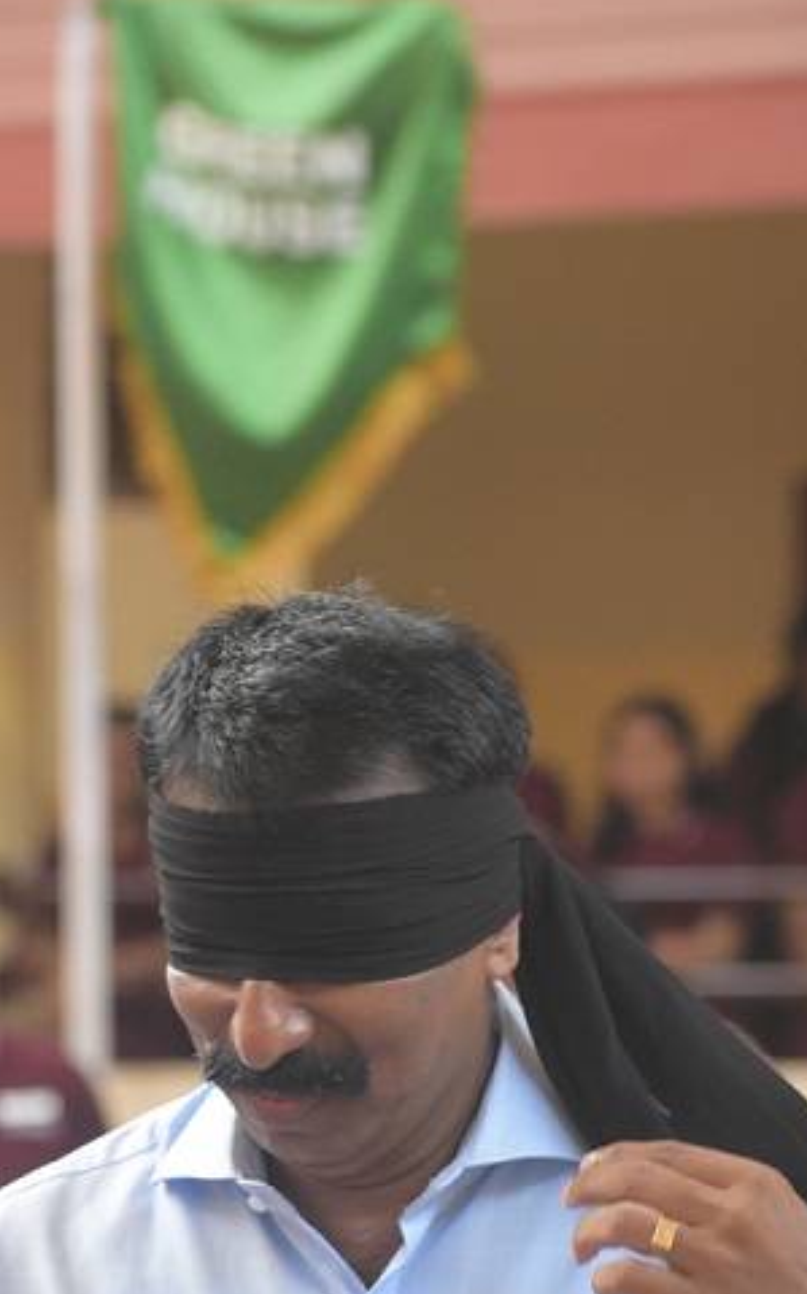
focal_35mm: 263
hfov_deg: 5.0
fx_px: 9263
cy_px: 801
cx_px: 259
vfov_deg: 8.0
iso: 2000
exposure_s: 1/125
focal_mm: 122
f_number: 5.6
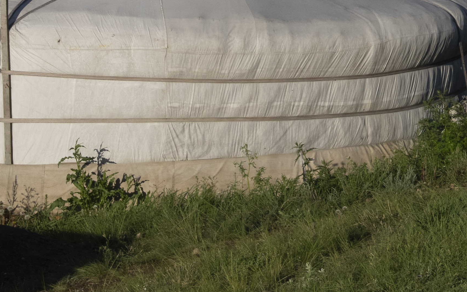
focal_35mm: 231
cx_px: 886
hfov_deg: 8.7
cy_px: -400
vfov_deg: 5.5
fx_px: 2940
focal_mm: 45
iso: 250
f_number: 9
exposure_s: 1/800
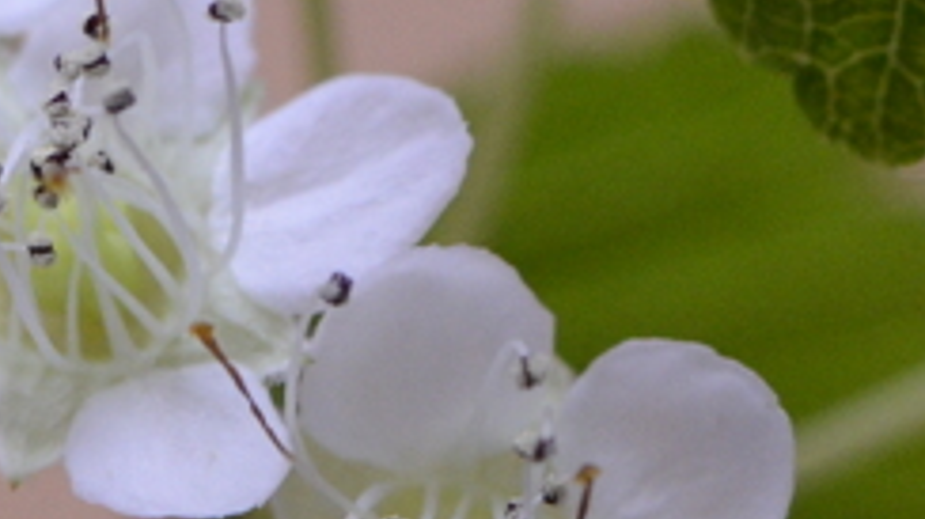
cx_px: 273
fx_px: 16946
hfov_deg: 3.1
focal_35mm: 691
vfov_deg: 1.8
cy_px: 53
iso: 1600
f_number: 10
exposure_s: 1/100
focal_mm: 105
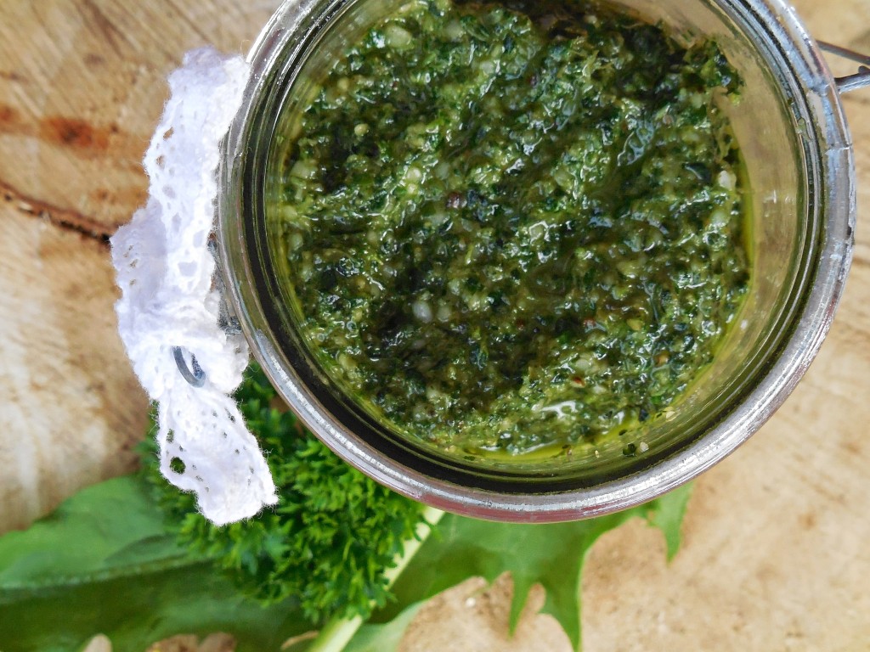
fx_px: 2463
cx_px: 435
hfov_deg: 20.0
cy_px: 326
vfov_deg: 15.1
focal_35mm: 98
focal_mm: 17.7
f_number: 5
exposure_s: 1/250
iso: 560
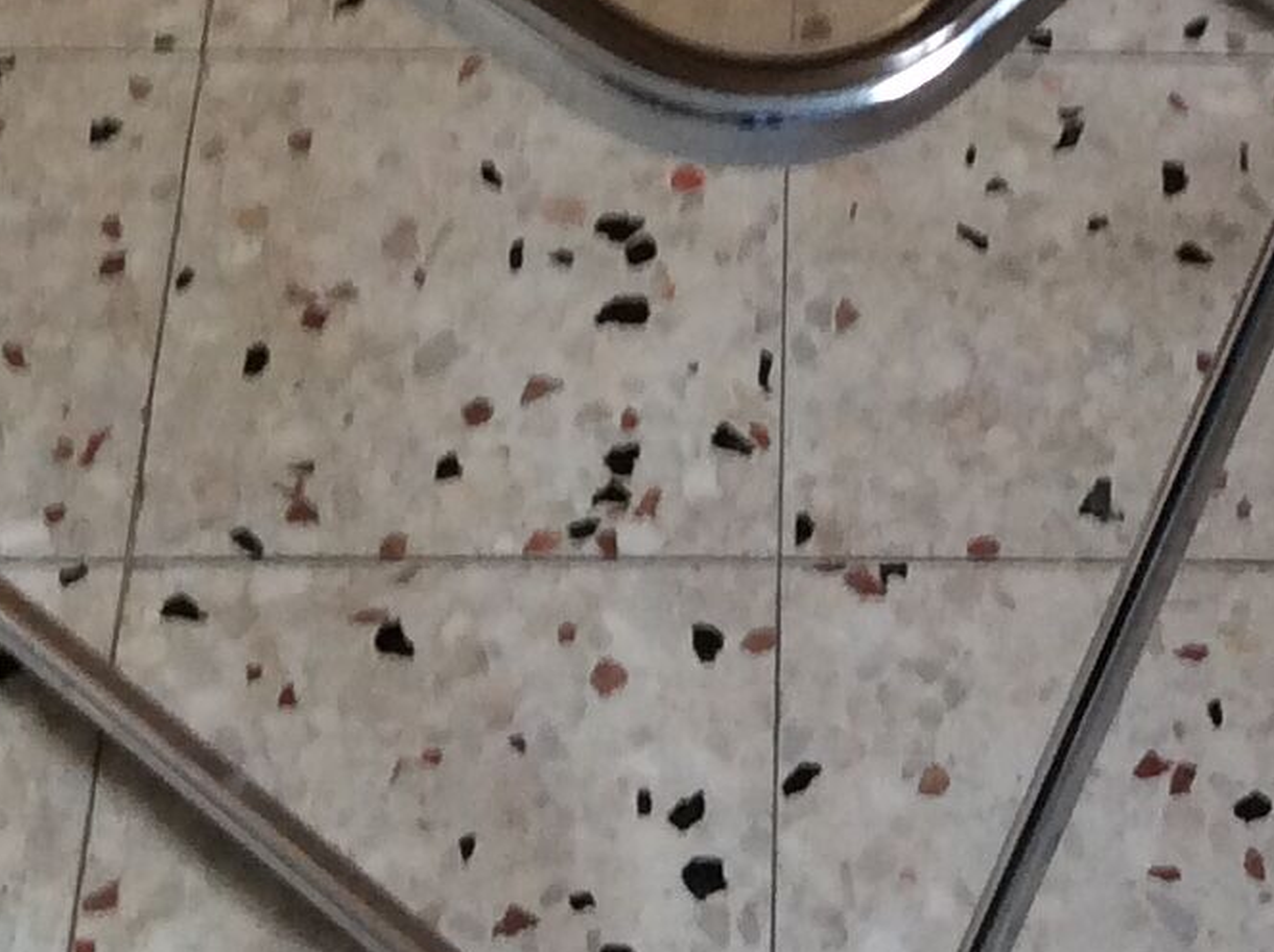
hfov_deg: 15.8
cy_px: -589
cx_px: 860
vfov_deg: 11.2
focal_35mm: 125
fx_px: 4594
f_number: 2.4
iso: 64
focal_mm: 3.3
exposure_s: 1/25
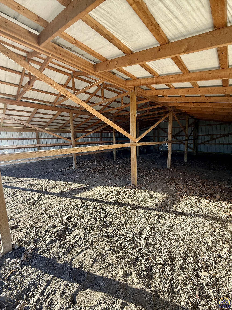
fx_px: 125
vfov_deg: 102.1
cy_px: 155
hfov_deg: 85.7
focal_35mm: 14
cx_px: 116
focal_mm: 2.22
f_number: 2.2
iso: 40
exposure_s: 1/105
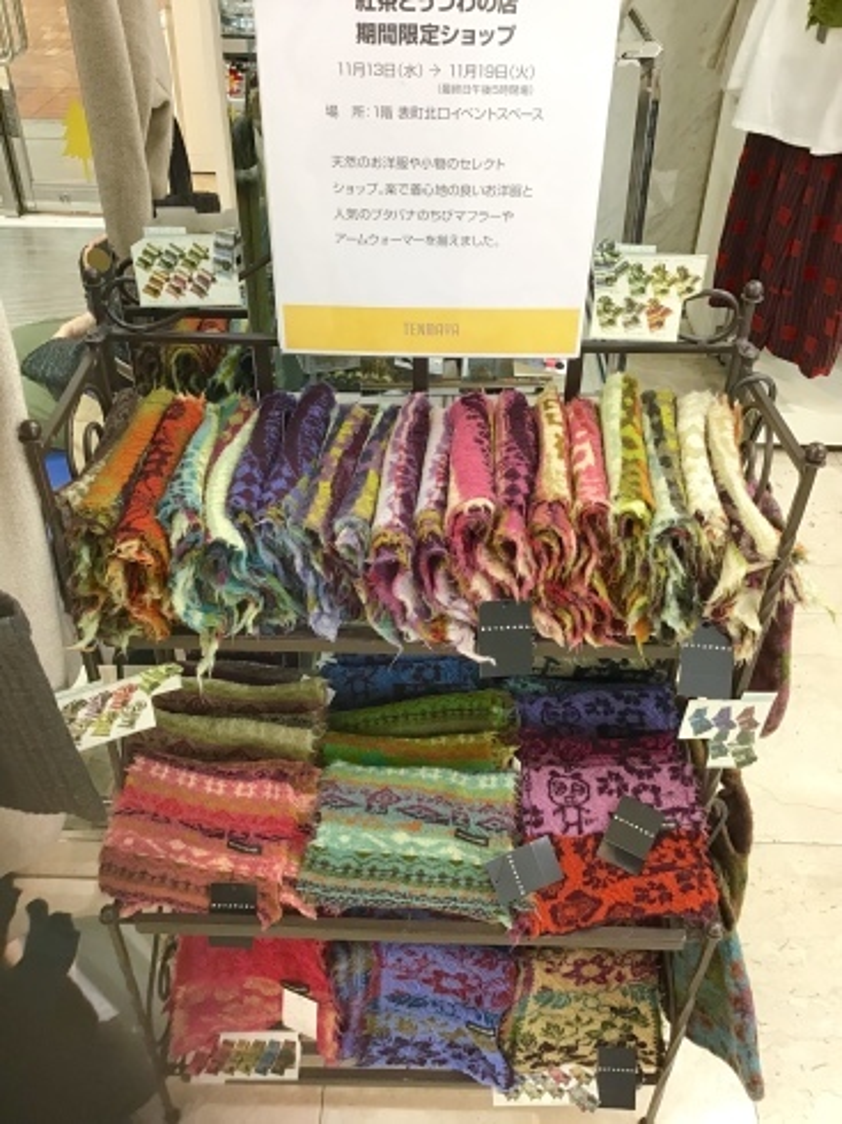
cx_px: 421
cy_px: 562
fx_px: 1006
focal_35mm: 31
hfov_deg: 45.4
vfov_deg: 58.4
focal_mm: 3.3
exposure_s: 1/30
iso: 50
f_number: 2.4
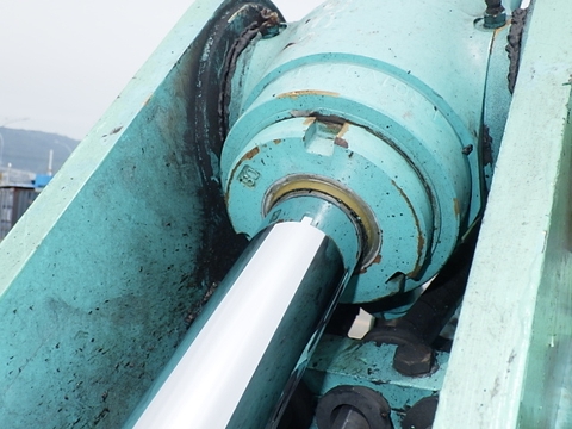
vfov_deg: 34.3
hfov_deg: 44.8
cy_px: 214
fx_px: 694
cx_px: 286
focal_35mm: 42
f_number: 4.2
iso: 250
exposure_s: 1/1500
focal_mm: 7.5
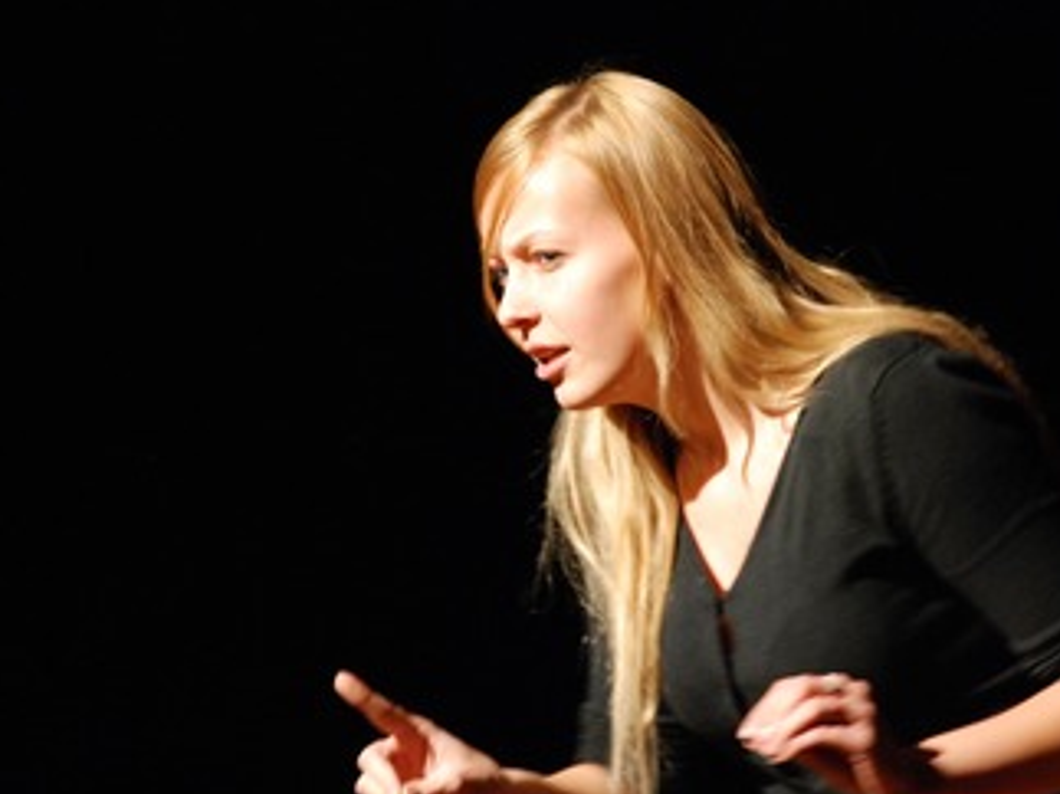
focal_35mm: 188
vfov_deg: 7.9
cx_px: 630
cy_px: 422
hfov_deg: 10.5
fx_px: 5742
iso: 1250
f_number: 5.6
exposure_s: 1/8
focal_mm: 105
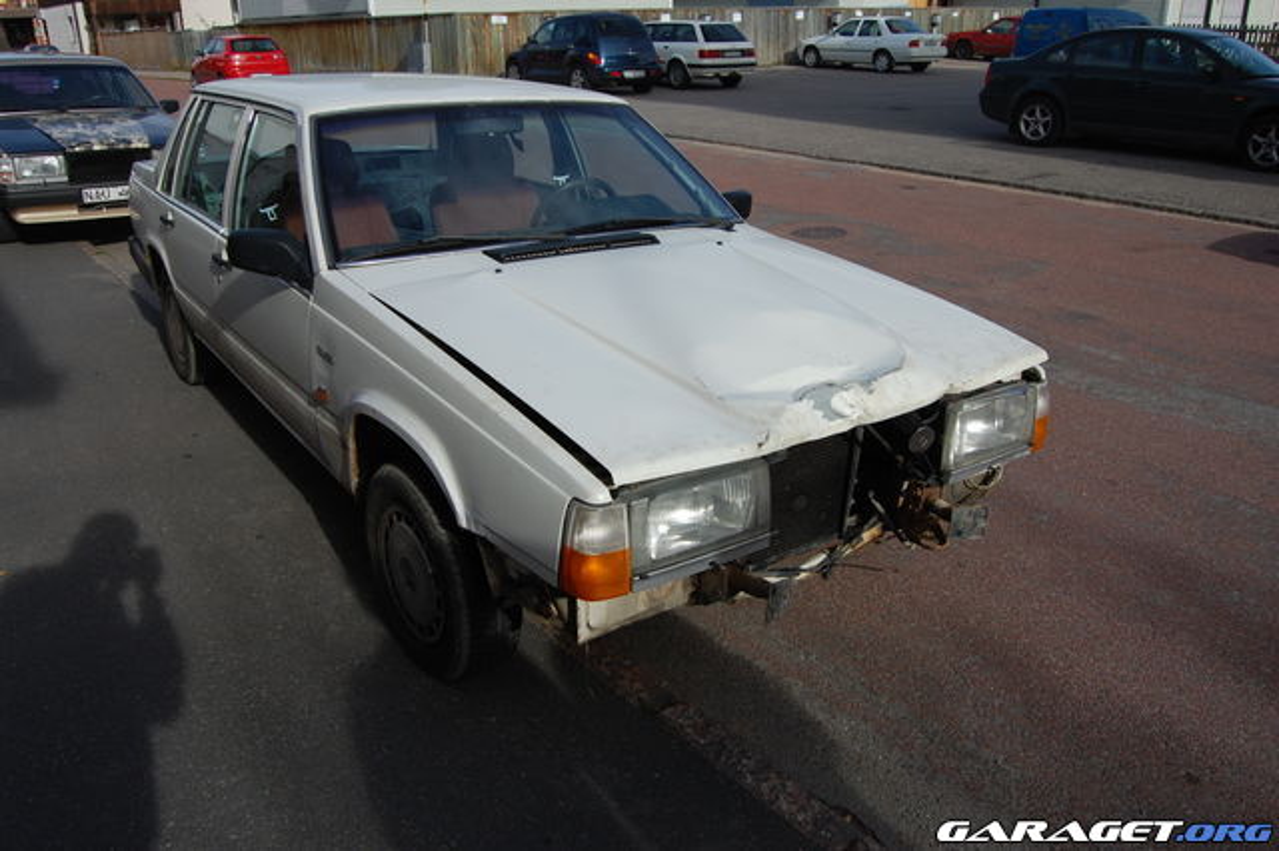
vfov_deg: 47.9
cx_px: 640
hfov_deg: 67.4
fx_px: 959
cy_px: 426
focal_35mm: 27
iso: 200
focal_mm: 18
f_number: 9
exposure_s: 1/320
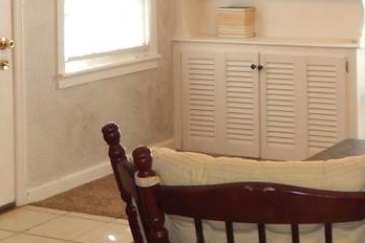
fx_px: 892
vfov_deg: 14.9
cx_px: 308
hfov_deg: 22.7
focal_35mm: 88
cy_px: -63
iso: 200
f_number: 3
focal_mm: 4
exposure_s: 1/30
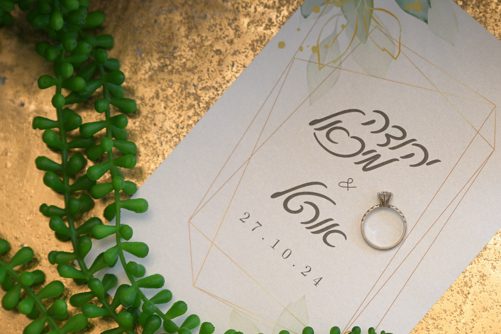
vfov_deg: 7.4
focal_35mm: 185
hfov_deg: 11.1
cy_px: 149
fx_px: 2575
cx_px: 324
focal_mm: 135
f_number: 3.5
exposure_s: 1/320
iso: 640
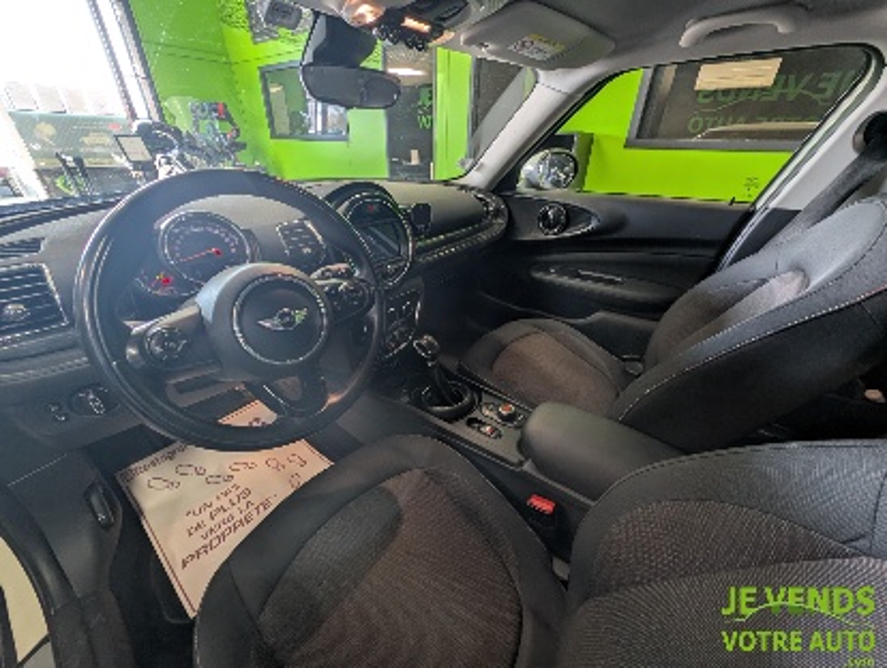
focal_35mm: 12
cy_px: 334
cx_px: 444
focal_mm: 2.23
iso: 42
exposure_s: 1/23.8
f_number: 1.95
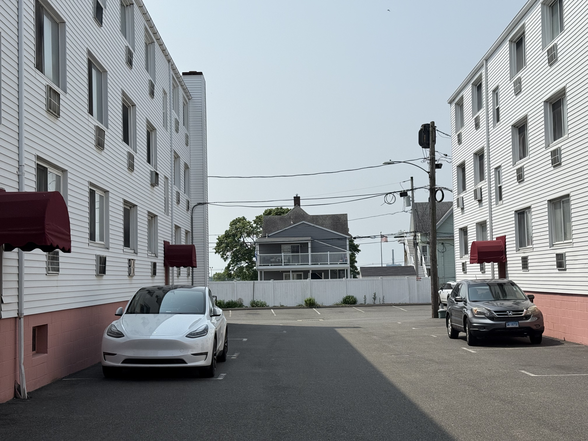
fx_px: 815
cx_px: 294
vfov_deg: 30.3
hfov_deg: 39.7
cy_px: 220
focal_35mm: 48
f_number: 1.78
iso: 64
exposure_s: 1/9901
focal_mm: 6.76
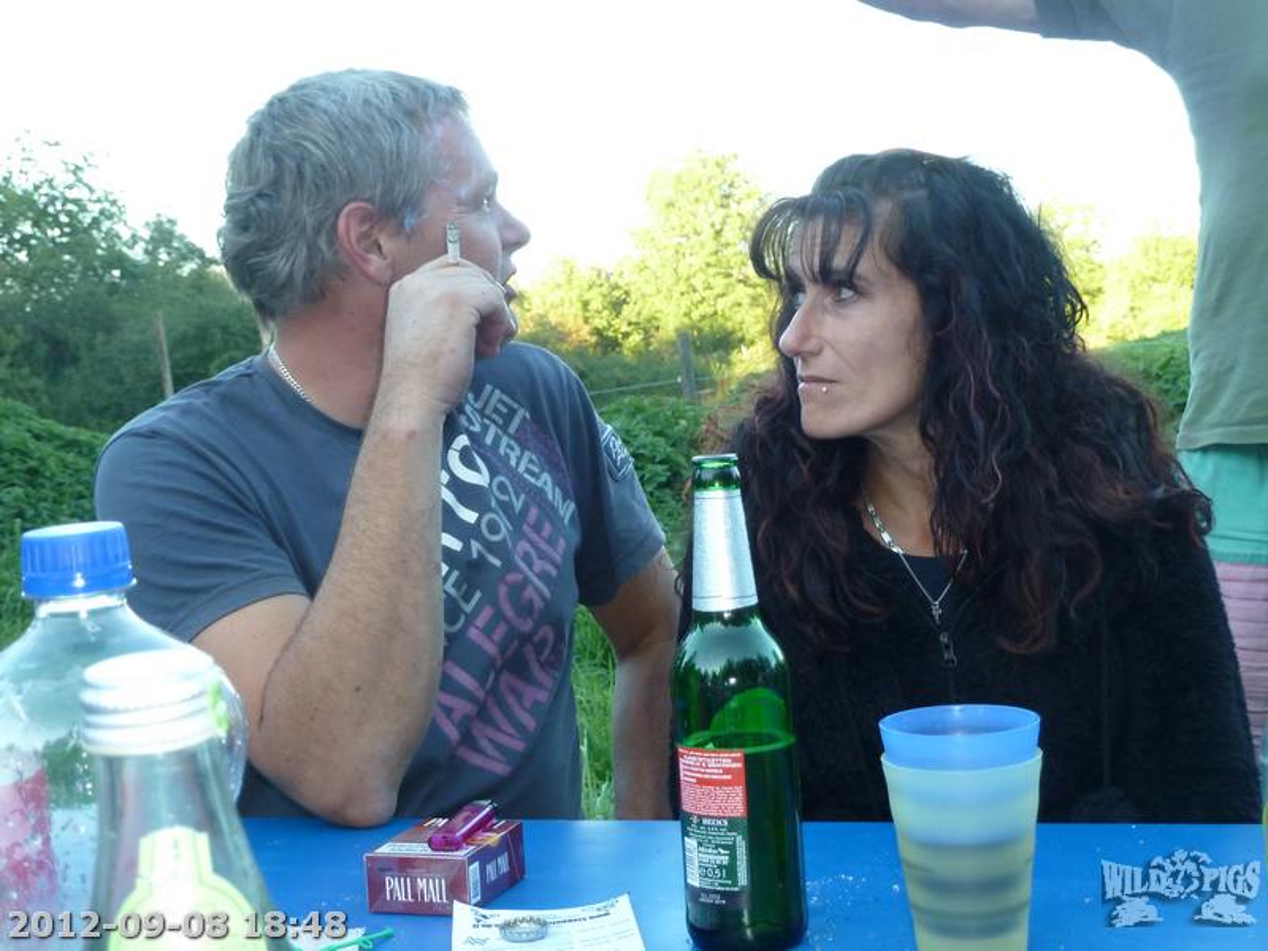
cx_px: 634
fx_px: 1905
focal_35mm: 52
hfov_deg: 36.8
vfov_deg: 28.0
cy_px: 476
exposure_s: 1/60
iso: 200
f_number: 3.8
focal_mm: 8.5
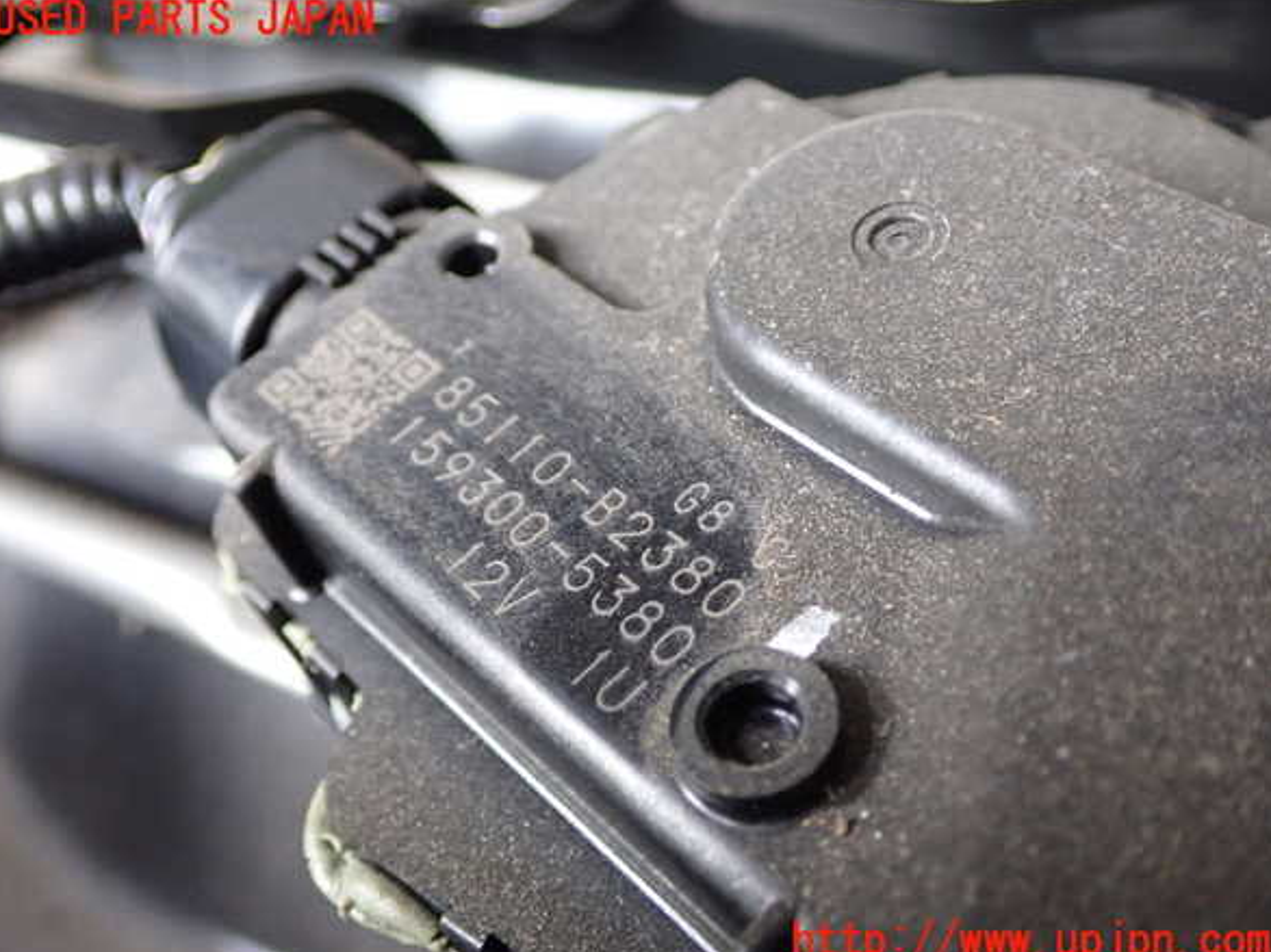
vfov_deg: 34.3
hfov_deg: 44.8
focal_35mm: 42
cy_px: 481
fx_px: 1541
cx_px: 631
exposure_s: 1/40
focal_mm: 7.31
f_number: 2.8
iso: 500
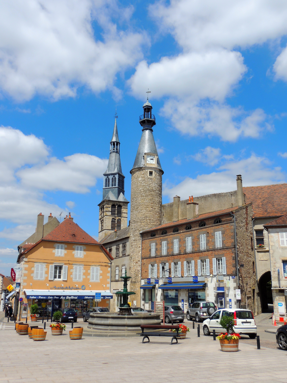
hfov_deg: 42.9
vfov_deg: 55.4
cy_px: 192
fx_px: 365
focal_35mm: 33
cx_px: 144
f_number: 4
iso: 100
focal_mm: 5.8
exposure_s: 1/1250
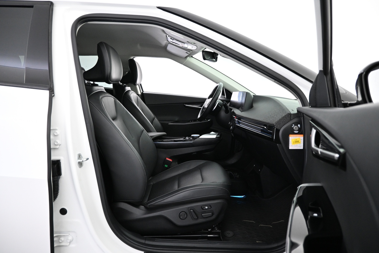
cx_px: 190
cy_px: 126
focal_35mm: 24
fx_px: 253
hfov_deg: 73.7
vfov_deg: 53.1
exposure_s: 1/30
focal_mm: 16
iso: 1600
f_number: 3.5
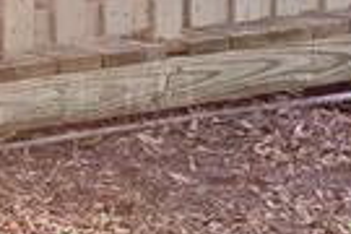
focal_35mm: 190
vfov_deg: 7.1
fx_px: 1852
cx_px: -692
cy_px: -153
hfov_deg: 8.9
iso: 100
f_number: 1.78
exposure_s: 1/309
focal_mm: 6.76
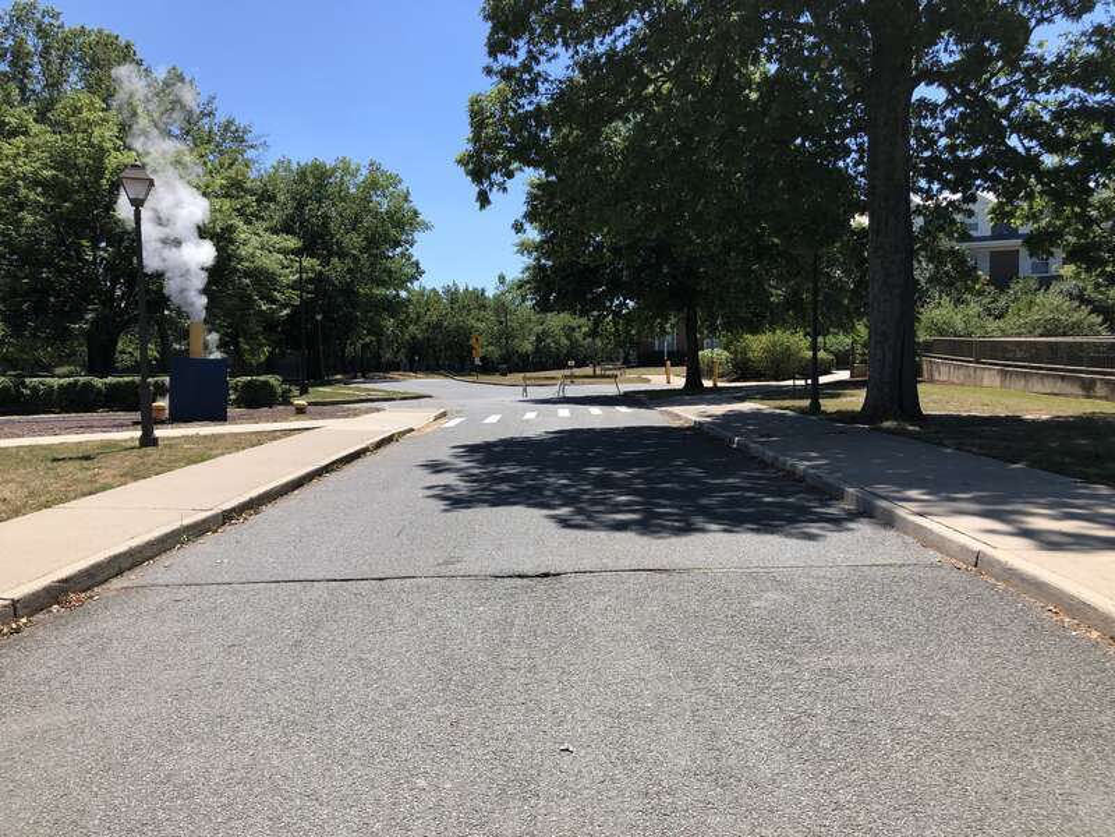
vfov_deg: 49.7
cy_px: 418
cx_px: 558
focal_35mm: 28
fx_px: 902
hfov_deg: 63.4
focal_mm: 4
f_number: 1.8
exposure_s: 1/1453
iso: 20
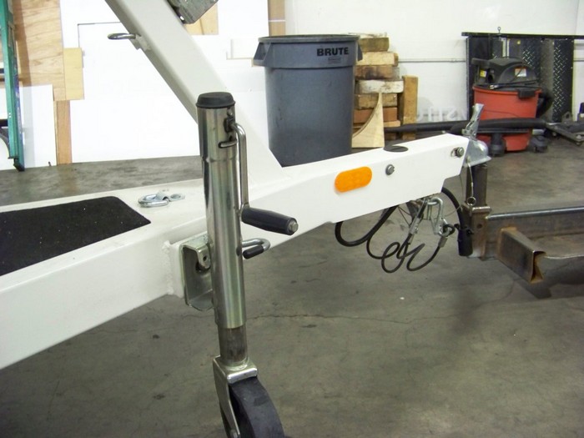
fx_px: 607
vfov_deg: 39.7
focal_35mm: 36
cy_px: 219
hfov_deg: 51.4
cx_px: 292
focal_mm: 5.85
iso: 400
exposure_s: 1/20
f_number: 2.8
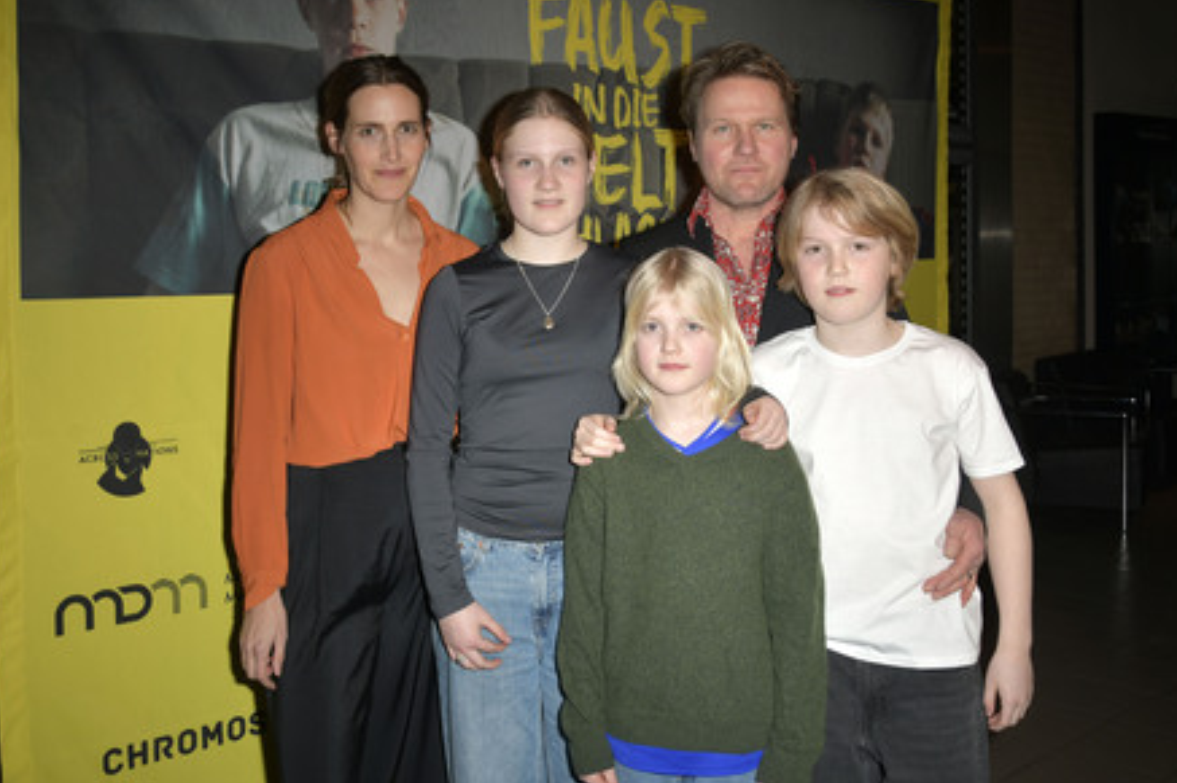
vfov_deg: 41.1
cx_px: 594
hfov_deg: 58.7
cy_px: 393
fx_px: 1046
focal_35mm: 32
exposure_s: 1/250
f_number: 5.6
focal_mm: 31
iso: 200
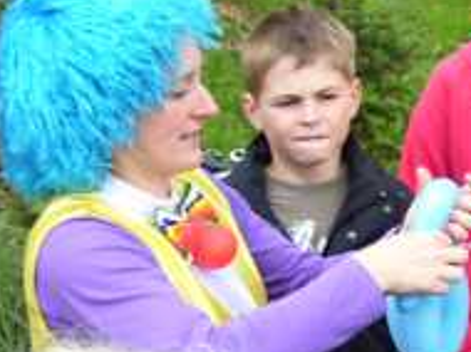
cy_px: 211
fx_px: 1590
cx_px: 498
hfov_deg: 16.4
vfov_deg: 12.6
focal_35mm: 117
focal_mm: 6
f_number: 2.7
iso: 80
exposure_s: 1/180
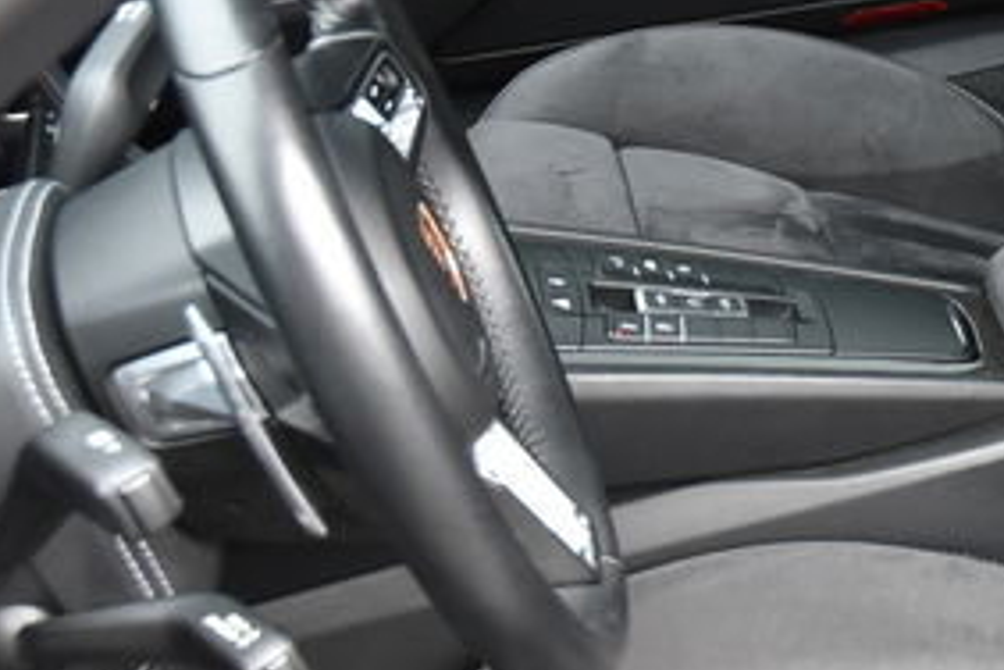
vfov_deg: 13.9
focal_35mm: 98
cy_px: 159
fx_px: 2733
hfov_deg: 19.1
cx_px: 1346
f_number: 6.3
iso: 800
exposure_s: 1/160
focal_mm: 24
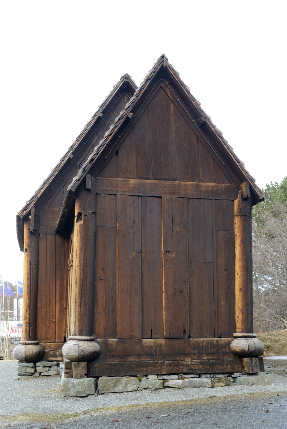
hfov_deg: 33.4
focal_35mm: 40
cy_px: 214
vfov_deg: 48.4
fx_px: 478
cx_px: 144
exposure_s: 1/40
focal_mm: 40
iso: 200
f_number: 8
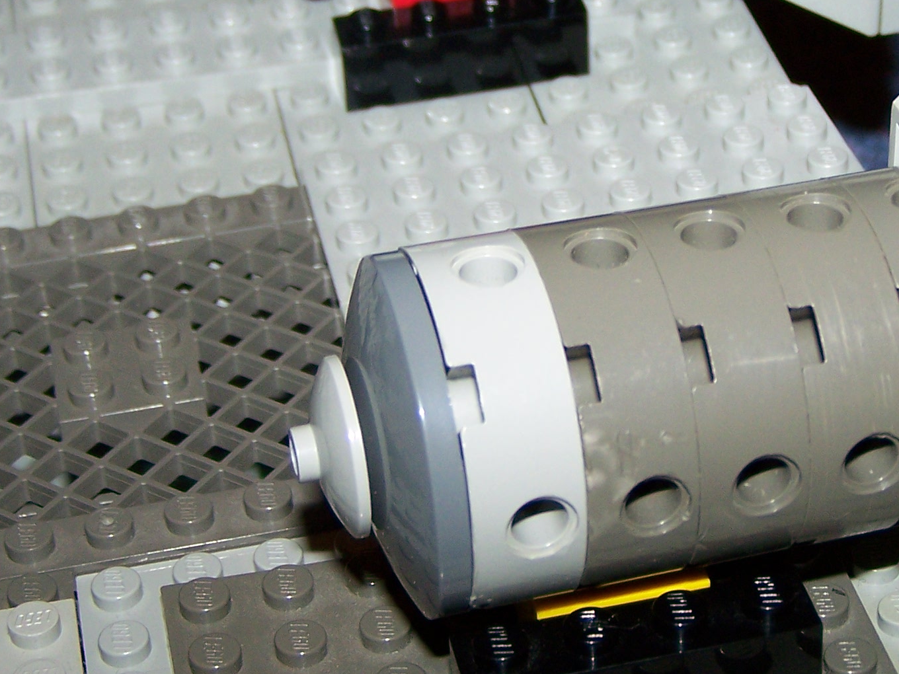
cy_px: 200
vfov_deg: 14.8
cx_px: 651
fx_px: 2597
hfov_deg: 19.5
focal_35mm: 100
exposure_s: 1/60
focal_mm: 8
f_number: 3
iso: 80
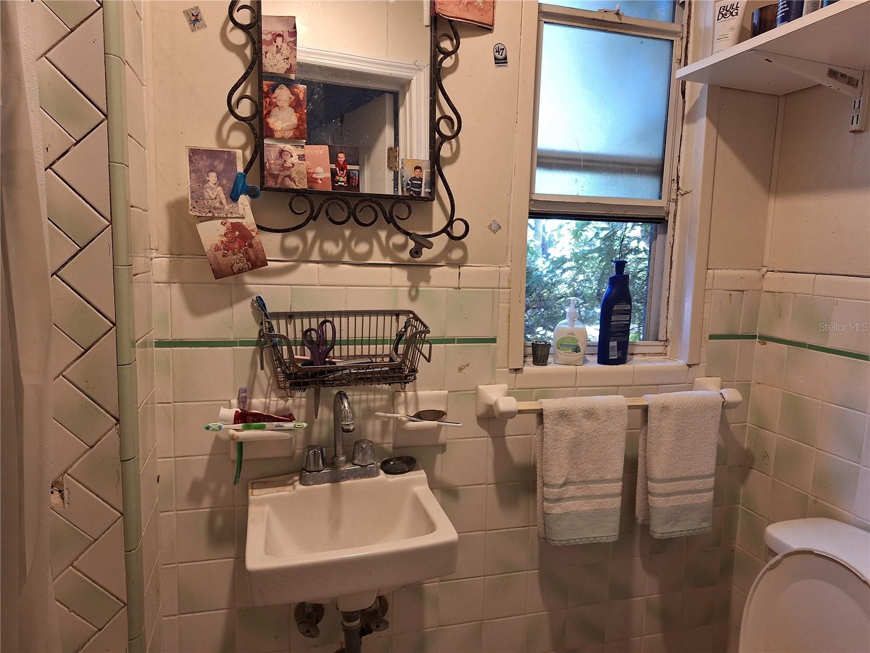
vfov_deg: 58.9
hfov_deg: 73.9
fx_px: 578
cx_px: 435
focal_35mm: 23
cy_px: 326
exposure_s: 1/40
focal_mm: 5.54
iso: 80
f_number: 1.8
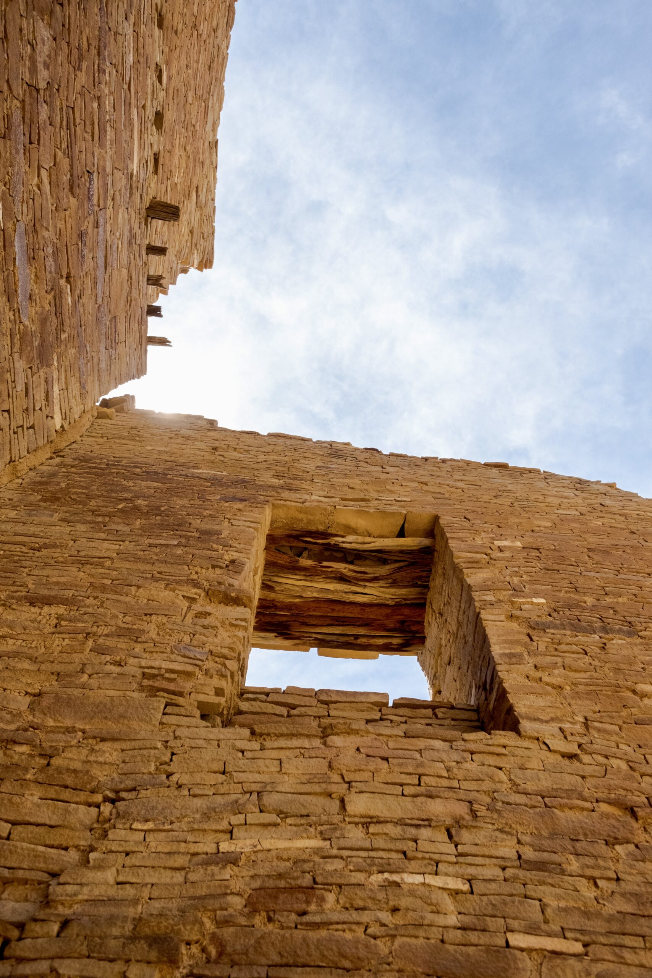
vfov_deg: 81.2
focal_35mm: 21
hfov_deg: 59.5
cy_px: 489
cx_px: 326
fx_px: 570
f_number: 5
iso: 1250
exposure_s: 1/4000
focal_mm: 14
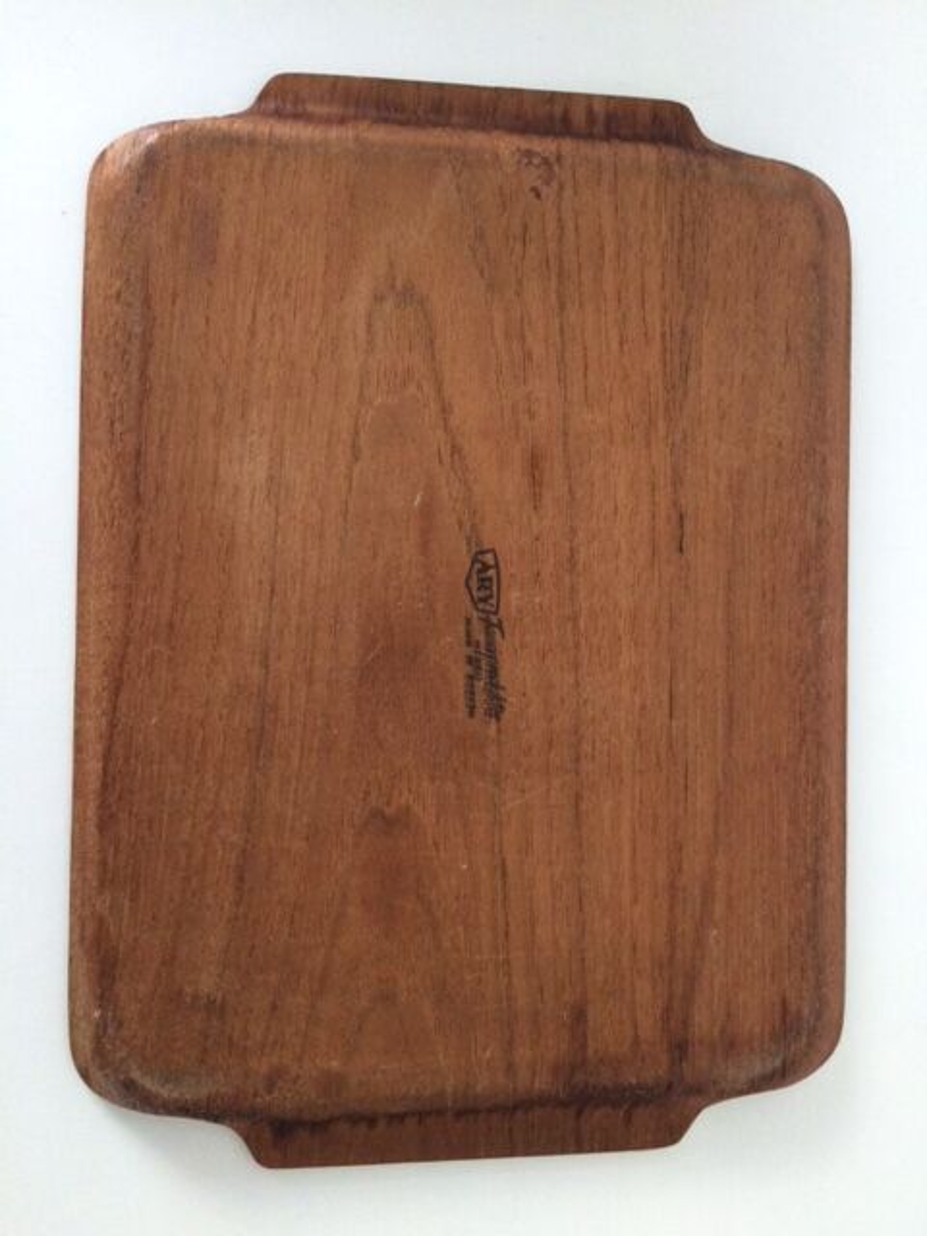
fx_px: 1035
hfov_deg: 48.2
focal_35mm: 29
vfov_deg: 61.7
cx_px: 464
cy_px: 618
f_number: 2.2
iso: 250
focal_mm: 4.15
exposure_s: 1/33
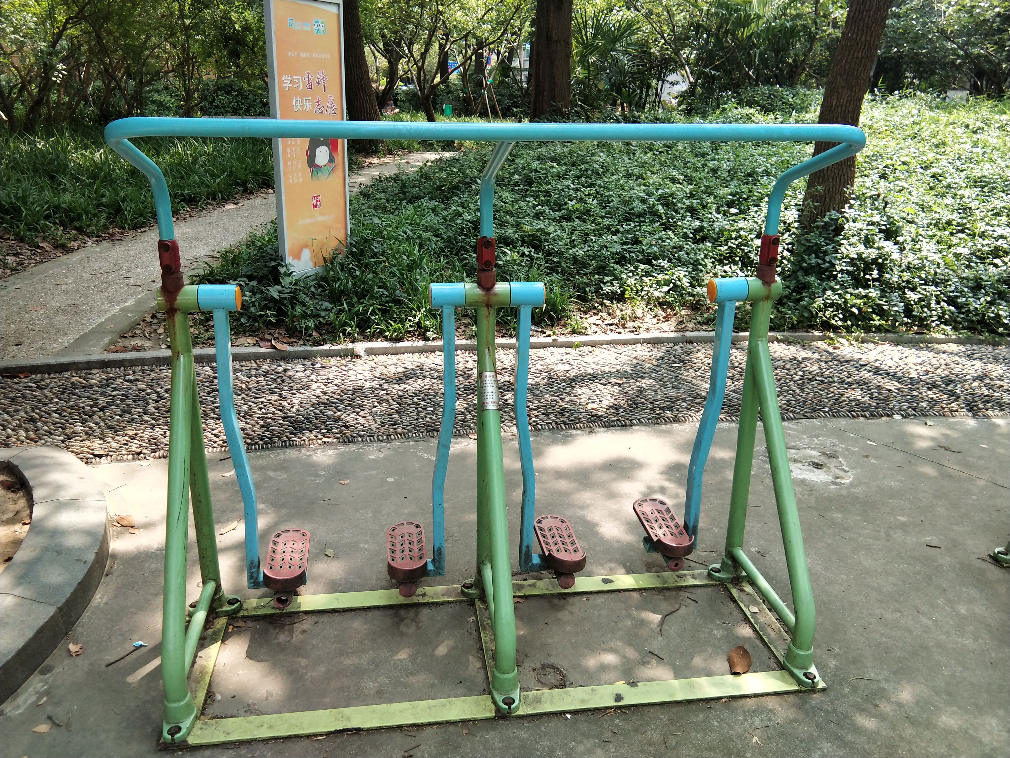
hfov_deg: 58.4
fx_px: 904
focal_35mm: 31
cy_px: 379
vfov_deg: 45.4
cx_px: 505
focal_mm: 3.69
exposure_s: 1/157
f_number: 2.2
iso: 50
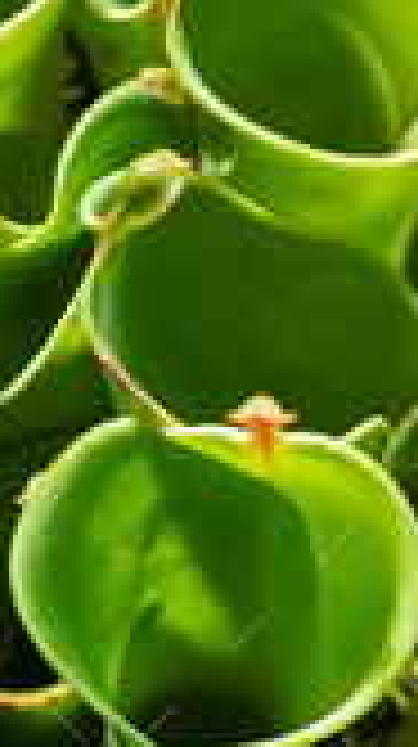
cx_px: 90
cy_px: 304
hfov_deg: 6.9
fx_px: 3459
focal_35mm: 175
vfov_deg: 12.3
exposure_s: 1/40
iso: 320
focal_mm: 31.5
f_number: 3.6
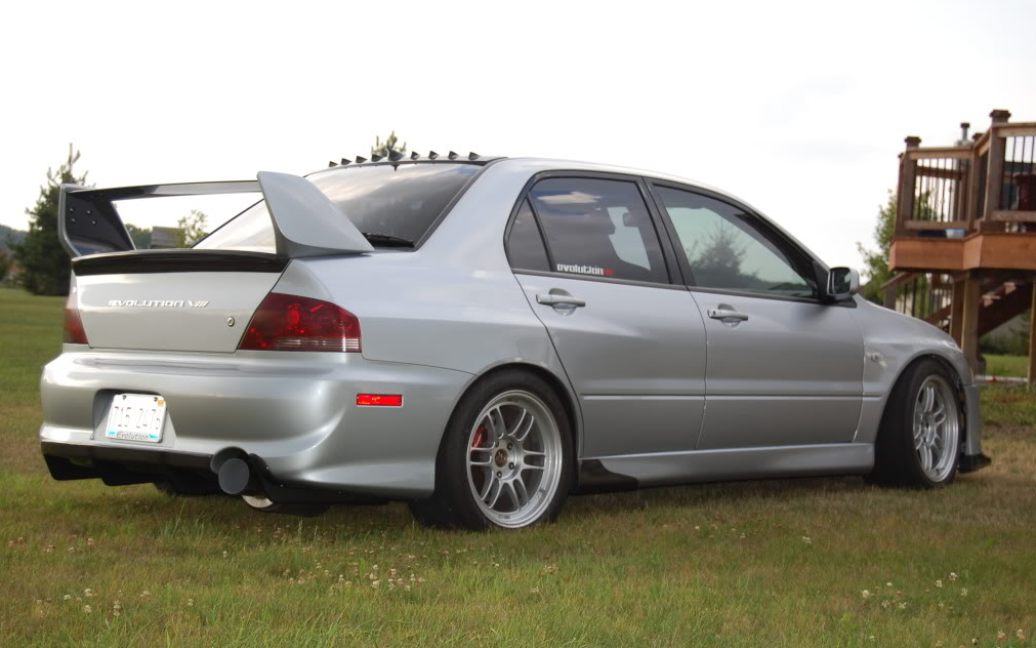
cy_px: 337
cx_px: 518
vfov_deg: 18.7
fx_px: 1963
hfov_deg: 29.6
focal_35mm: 70
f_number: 5.3
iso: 400
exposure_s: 1/320
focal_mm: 45
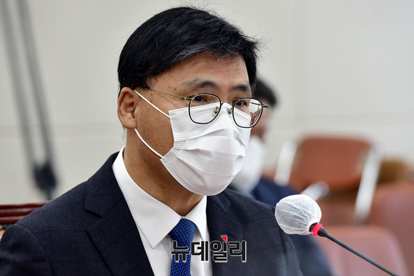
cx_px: 207
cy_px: 138
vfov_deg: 6.9
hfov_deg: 10.3
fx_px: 2300
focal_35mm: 200
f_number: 5.6
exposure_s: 1/320
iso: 2200
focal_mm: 200
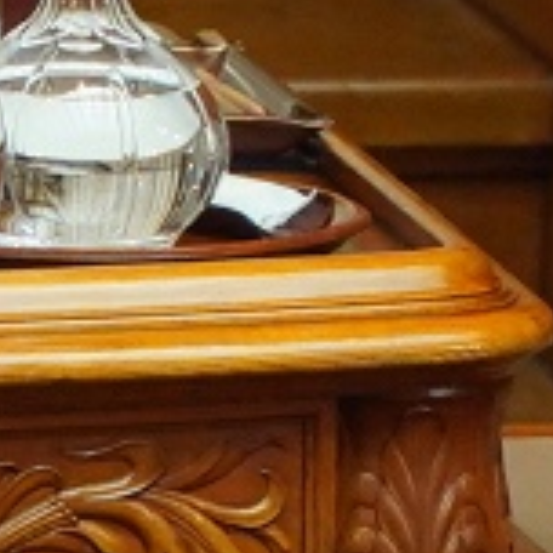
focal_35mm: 1721
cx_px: -502
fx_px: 31105
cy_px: 1233
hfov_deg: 1.0
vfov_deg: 1.0
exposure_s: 1/125
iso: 2500
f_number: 5.6
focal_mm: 200
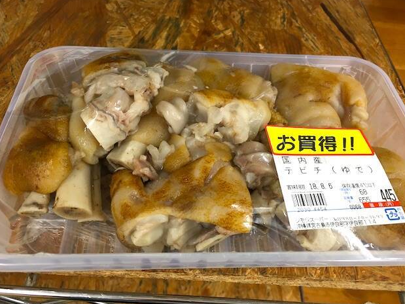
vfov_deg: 46.8
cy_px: 149
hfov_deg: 60.0
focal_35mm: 30
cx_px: 204
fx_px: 351
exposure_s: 1/30
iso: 50
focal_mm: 4.15
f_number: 2.2
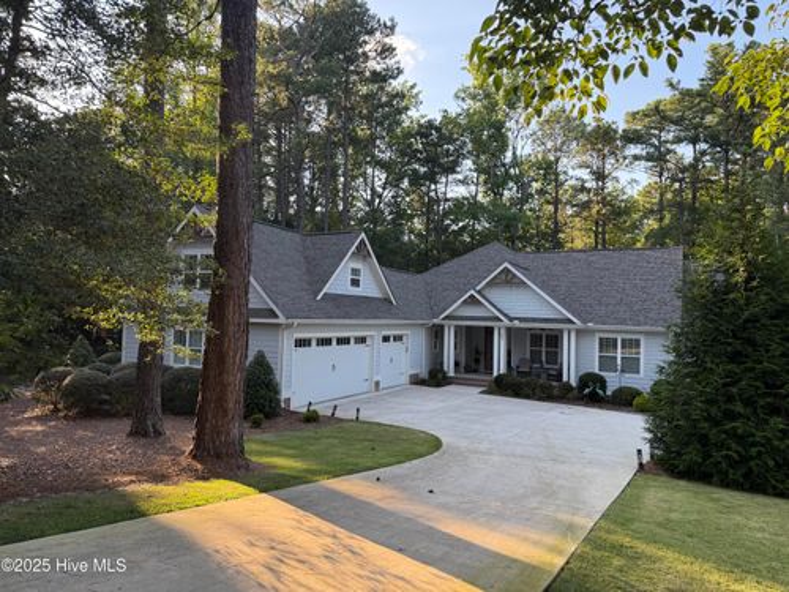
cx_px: 394
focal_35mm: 24
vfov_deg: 56.8
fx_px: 547
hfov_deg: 71.6
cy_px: 296
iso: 100
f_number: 1.78
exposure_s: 1/421
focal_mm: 6.76
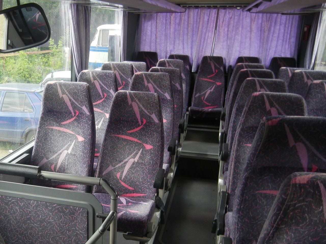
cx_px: 163
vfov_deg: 46.8
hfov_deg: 60.0
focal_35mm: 30
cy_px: 122
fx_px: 283
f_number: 3.5
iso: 160
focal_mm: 5.4
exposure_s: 1/34.1
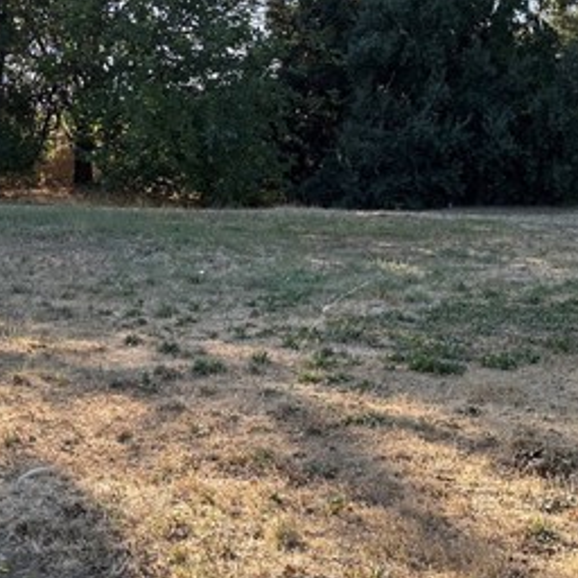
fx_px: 1001
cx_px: 72
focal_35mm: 53
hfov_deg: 30.9
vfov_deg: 32.2
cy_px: 264
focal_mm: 6.86
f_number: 1.78
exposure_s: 1/734
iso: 80
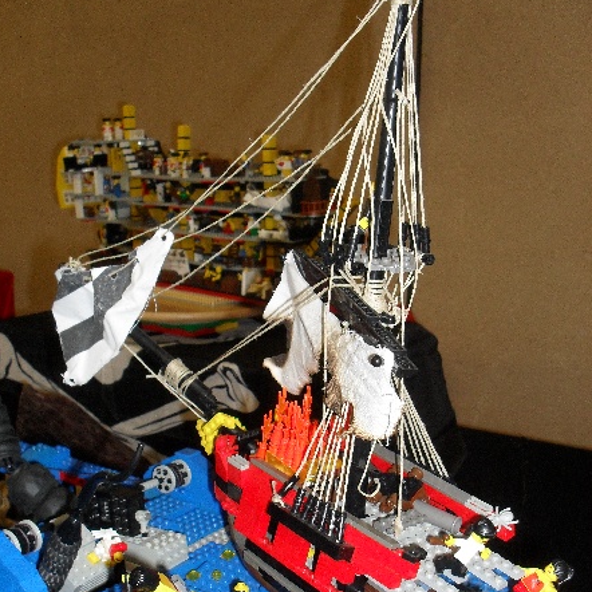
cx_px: 295
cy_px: 368
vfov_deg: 39.8
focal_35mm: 42
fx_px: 813
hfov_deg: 40.0
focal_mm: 6.3
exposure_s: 1/45
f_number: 3.2
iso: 200
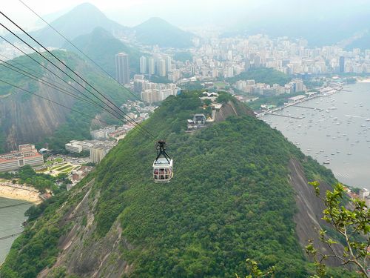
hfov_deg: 42.1
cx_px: 185
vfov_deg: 32.2
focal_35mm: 45
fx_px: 481
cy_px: 139
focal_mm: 7.4
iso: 80
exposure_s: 1/320
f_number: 4
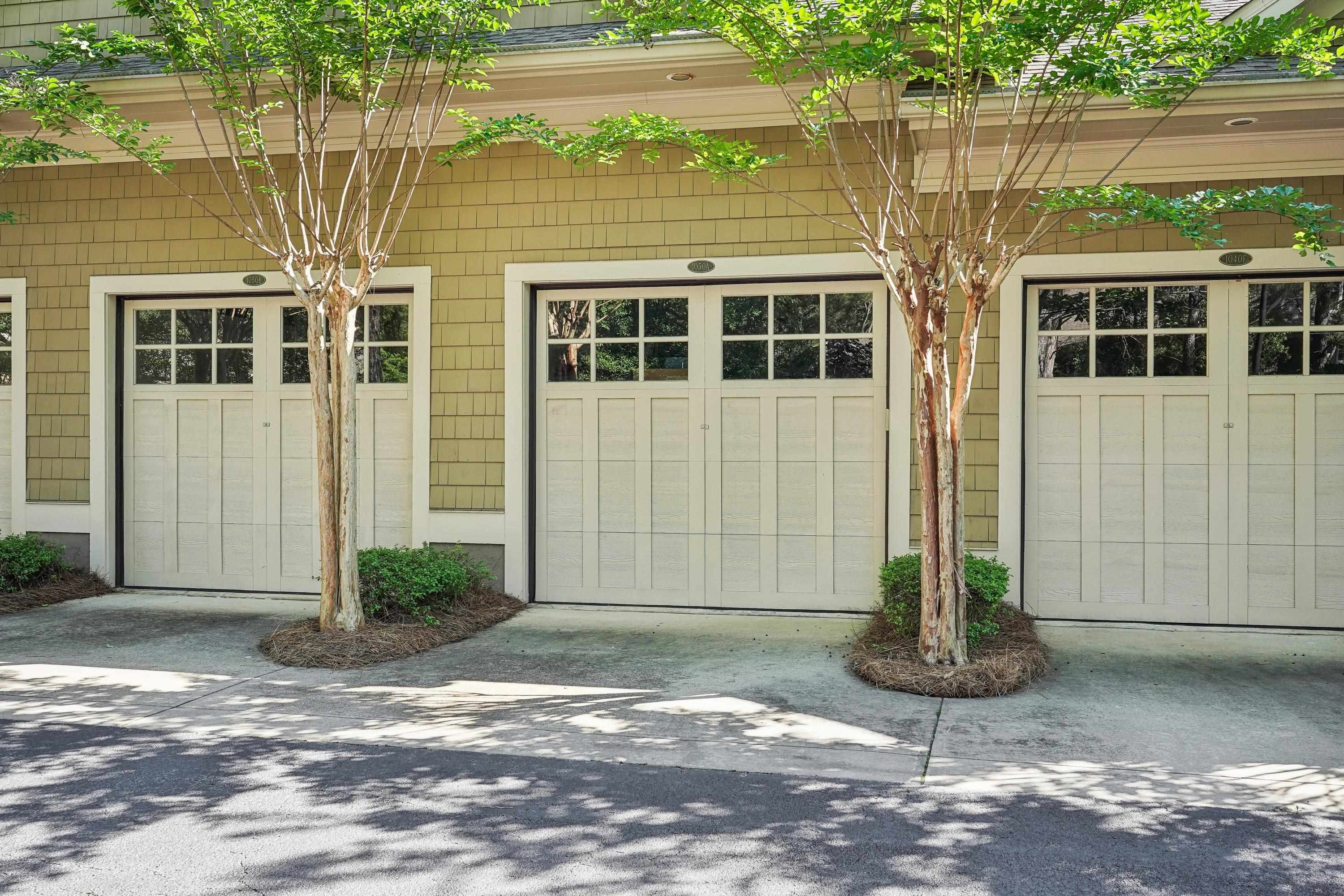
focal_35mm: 34
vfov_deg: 39.4
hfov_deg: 56.5
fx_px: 1251
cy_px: 448
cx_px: 672
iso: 400
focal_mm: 33.5
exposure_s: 1/80
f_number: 8
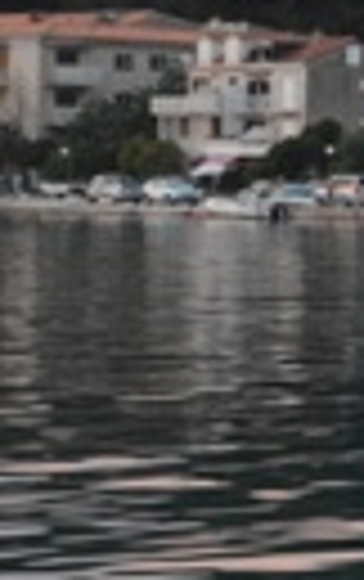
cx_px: 1654
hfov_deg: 5.5
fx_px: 3135
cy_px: 108
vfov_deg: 10.5
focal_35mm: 198
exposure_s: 1/15
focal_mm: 21
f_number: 6.3
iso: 800
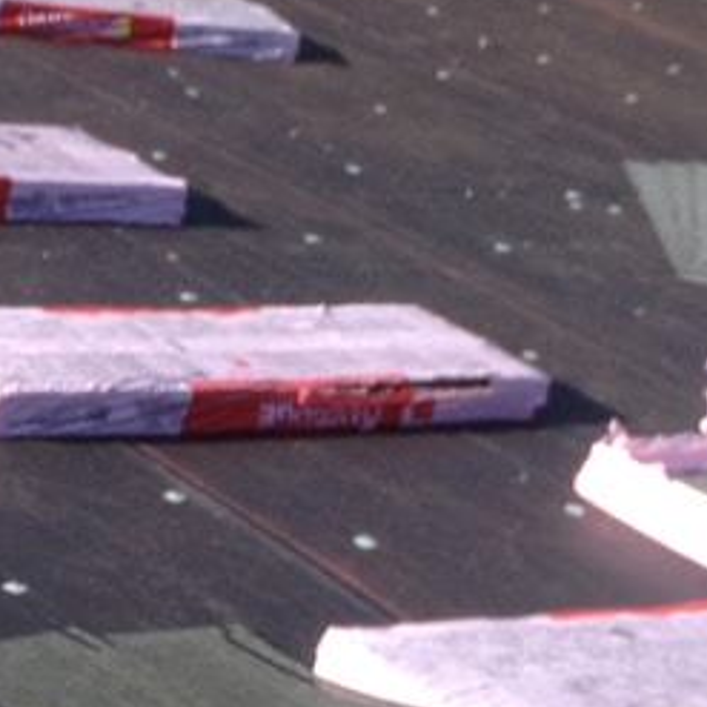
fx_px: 3859
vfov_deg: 10.4
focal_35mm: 167
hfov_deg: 10.5
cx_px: 508
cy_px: 610
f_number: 2.4
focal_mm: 4.28
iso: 50
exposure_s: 1/876
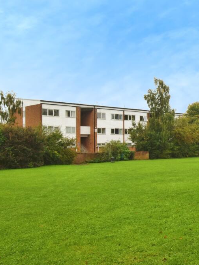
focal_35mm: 44
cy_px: 134
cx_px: 195
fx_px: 337
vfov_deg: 42.9
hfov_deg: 30.8
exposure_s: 1/100
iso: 1000
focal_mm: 20
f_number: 14
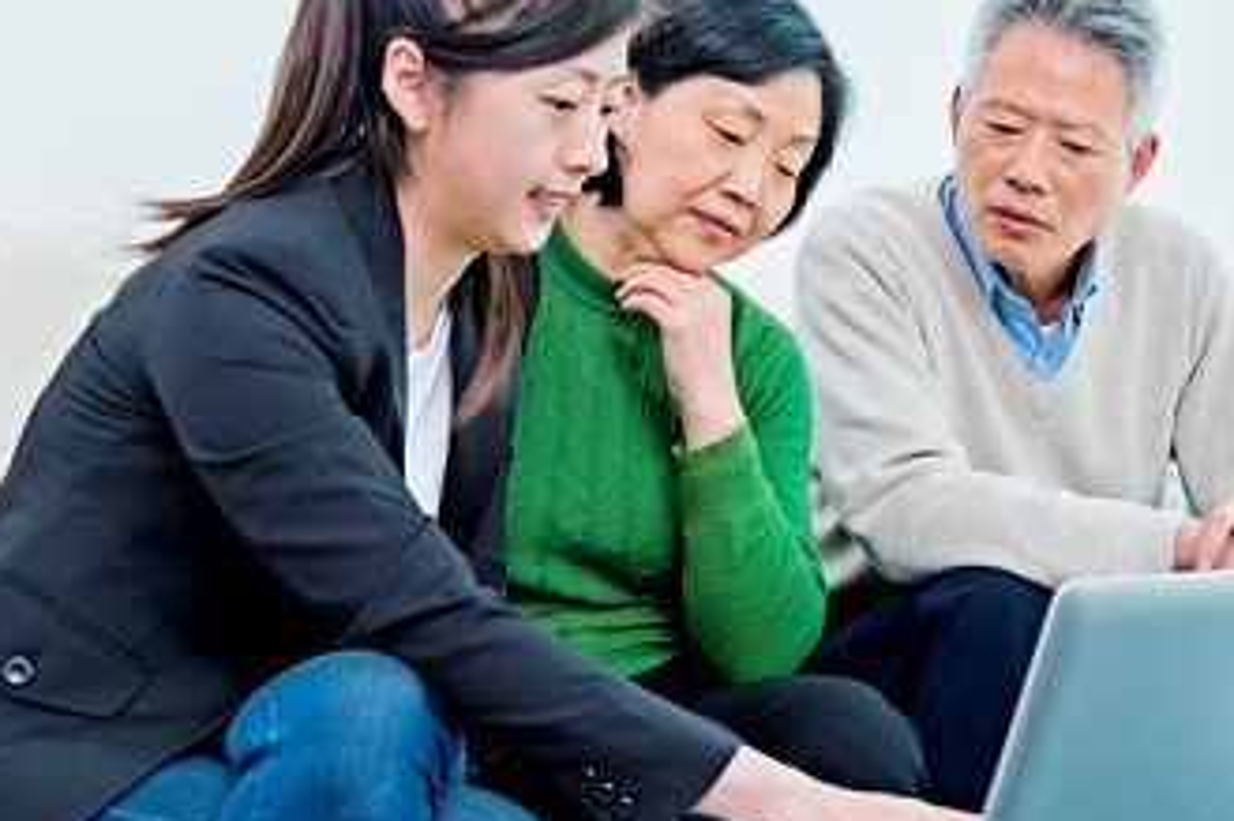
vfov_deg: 19.4
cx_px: 799
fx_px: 2398
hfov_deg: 28.7
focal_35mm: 70
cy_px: 440
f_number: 4
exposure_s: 1/50
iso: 125
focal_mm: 46
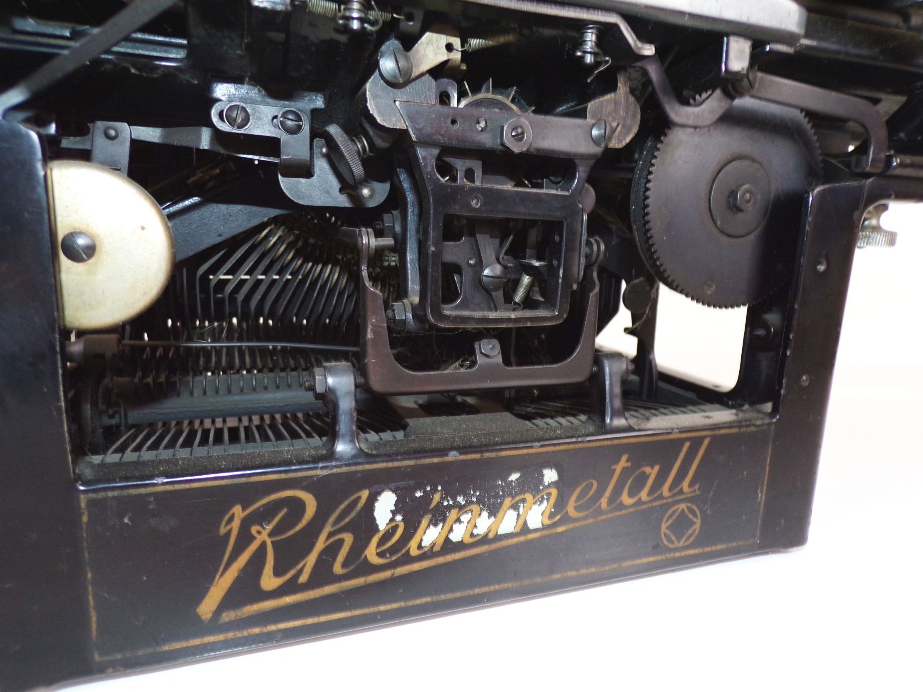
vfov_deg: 56.8
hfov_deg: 71.6
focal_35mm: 24
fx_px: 640
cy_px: 346
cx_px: 462
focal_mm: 4.3
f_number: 3
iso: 200
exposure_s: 1/34
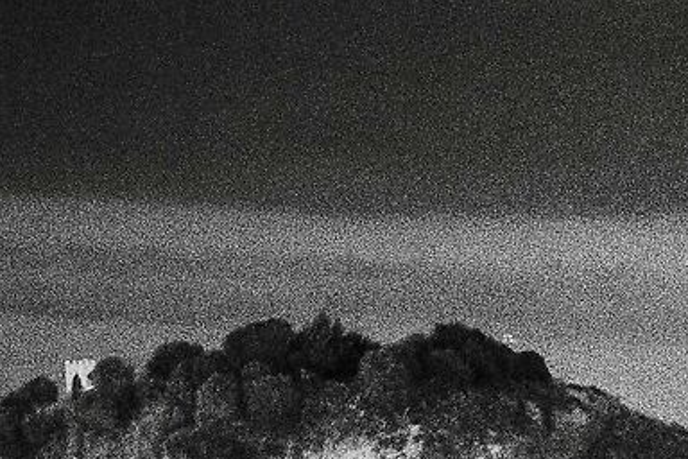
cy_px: 888
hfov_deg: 9.2
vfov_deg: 6.1
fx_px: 4185
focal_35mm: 219
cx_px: 989
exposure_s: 1/15
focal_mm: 35
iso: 12800
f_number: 1.8
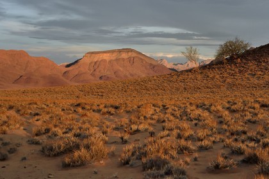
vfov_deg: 18.9
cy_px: 90
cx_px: 134
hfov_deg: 28.1
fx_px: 538
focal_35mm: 72
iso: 800
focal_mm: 72
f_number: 6.3
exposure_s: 1/800
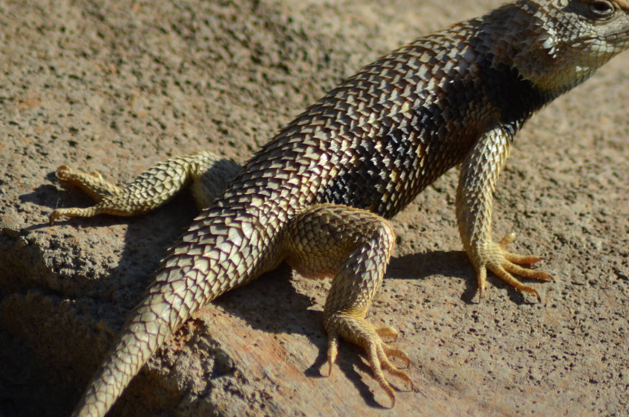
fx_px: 11071
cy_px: 204
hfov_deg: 3.3
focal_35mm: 635
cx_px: 364
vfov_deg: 2.2
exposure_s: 1/2000
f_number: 5.6
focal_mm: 300
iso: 360
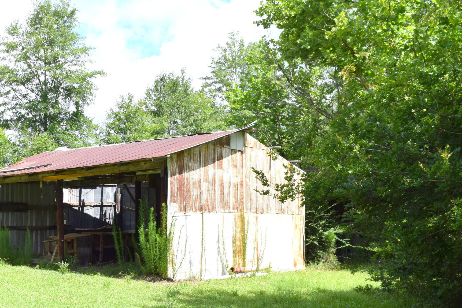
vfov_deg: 28.2
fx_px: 603
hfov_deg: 40.4
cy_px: 232
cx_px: 102
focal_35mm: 47
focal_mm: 18
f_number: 10
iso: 200
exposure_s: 1/400
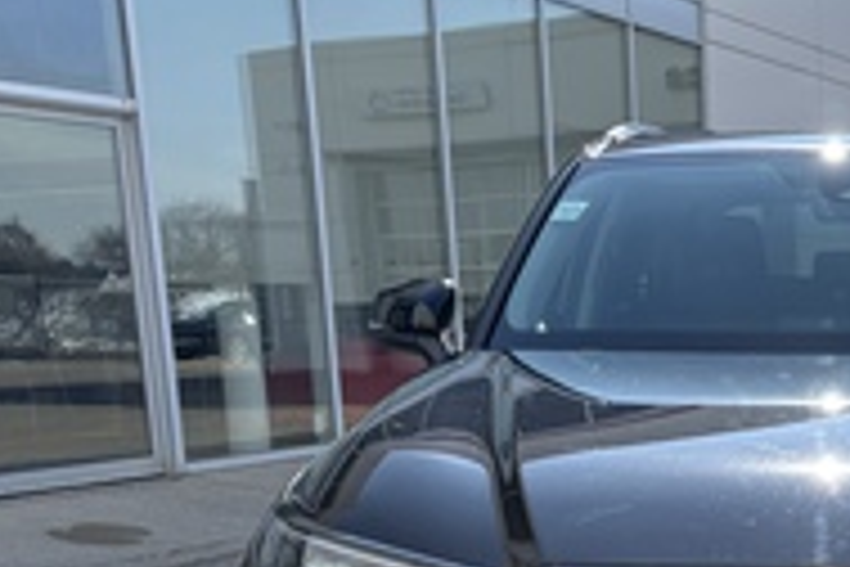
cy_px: 610
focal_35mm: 60
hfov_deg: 31.1
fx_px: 1417
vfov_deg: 21.5
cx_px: 837
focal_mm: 5.96
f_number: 1.6
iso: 50
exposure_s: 1/1783
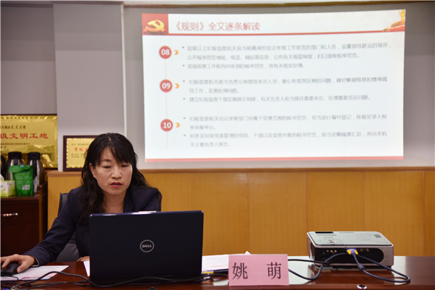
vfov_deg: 20.6
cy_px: 145
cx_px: 218
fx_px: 797
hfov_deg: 30.5
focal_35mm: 66
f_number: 4
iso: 500
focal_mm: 66
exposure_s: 1/60
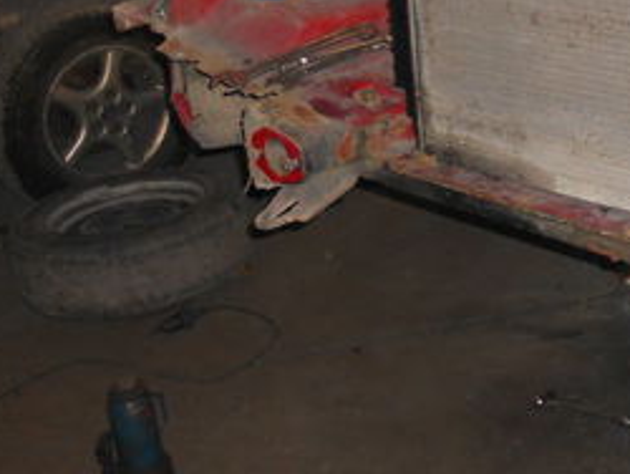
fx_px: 1257
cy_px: 113
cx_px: 668
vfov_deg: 21.2
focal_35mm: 69
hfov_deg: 26.3
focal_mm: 4.9
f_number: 3.2
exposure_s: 1/25
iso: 200
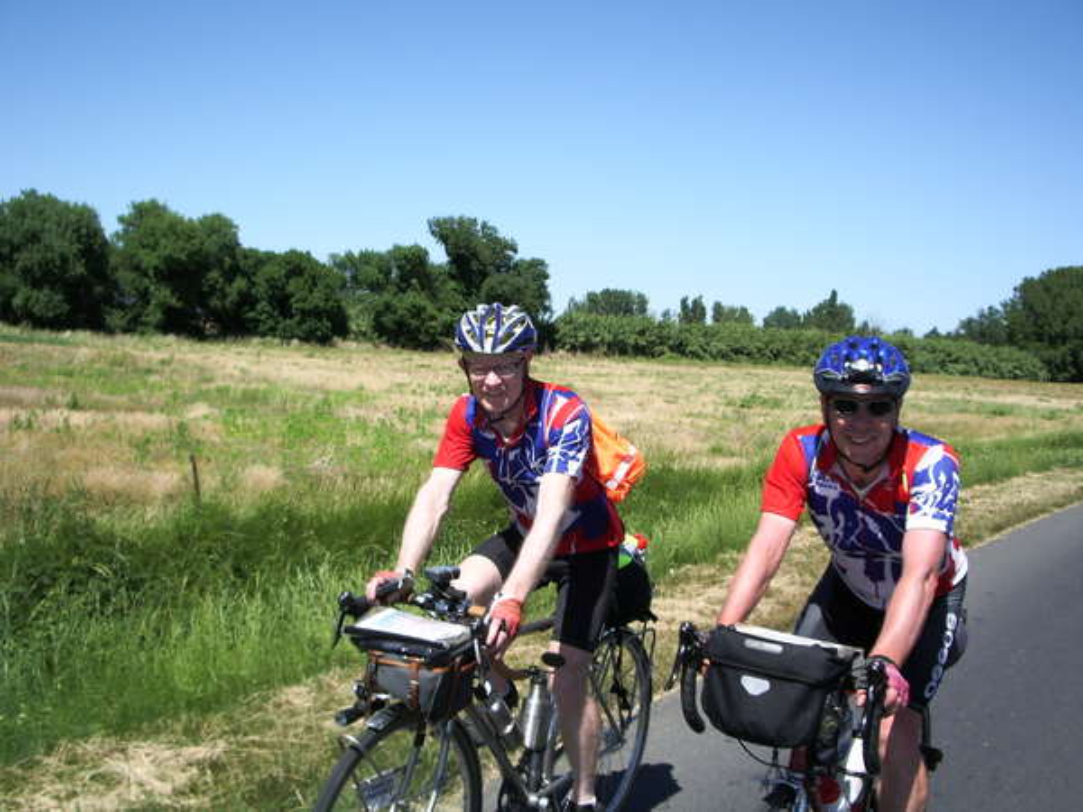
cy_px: 406
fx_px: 1095
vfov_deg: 40.7
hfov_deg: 52.6
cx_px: 542
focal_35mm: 35
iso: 50
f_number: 4.3
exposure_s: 1/400
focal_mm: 5.8
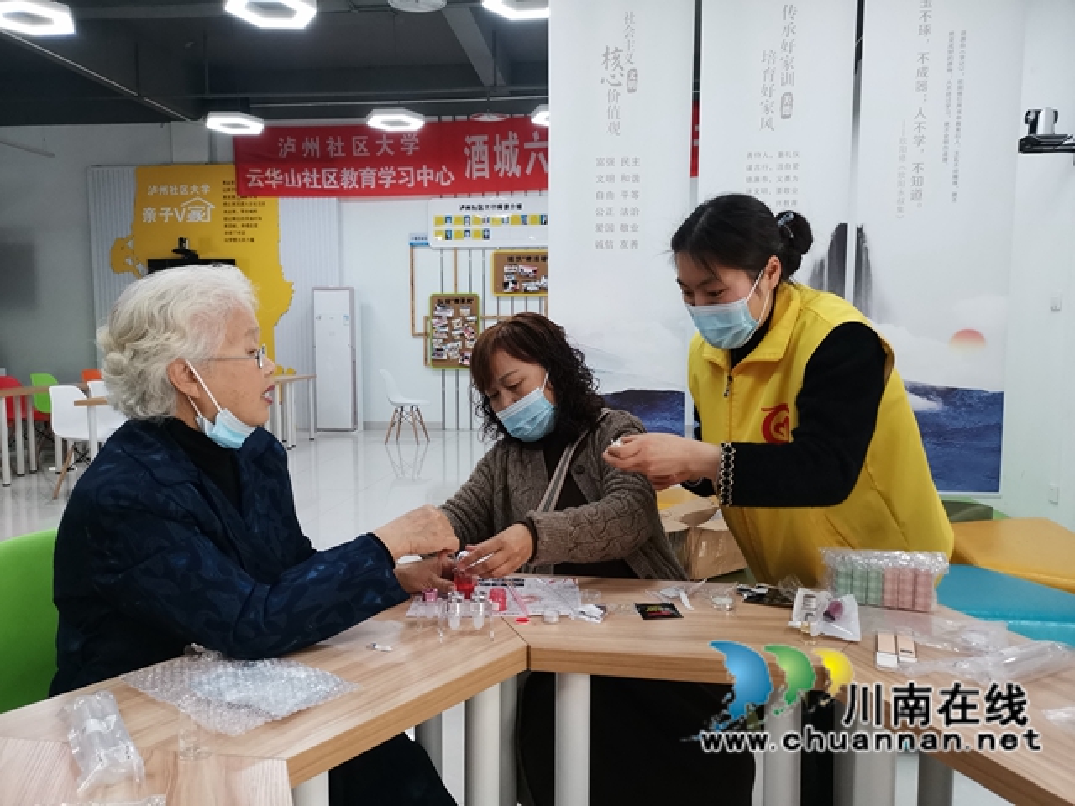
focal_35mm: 26
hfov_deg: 67.3
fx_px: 807
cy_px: 403
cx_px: 538
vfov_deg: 53.1
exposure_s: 1/50
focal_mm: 4.75
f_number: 1.8
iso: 250
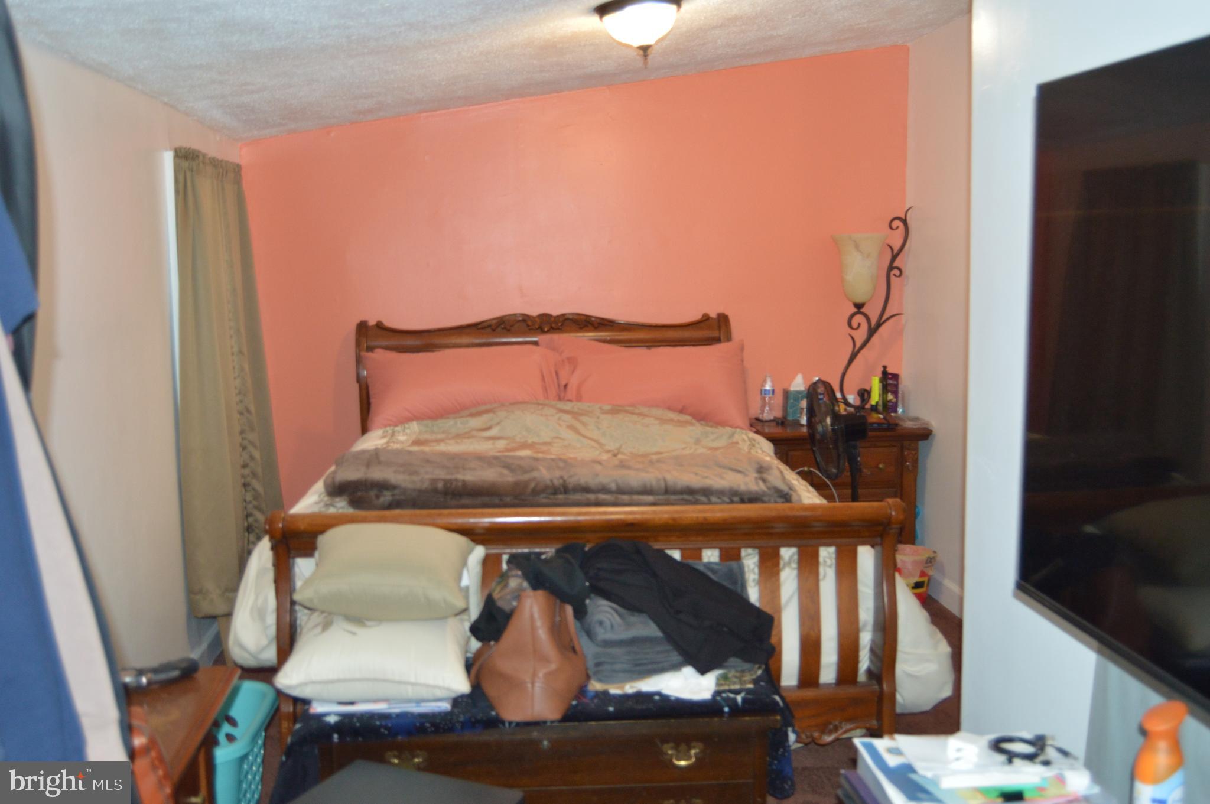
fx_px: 1108
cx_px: 605
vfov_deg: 39.9
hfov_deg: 57.3
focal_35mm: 33
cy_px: 402
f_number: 3.5
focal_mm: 22
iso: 800
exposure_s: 1/60
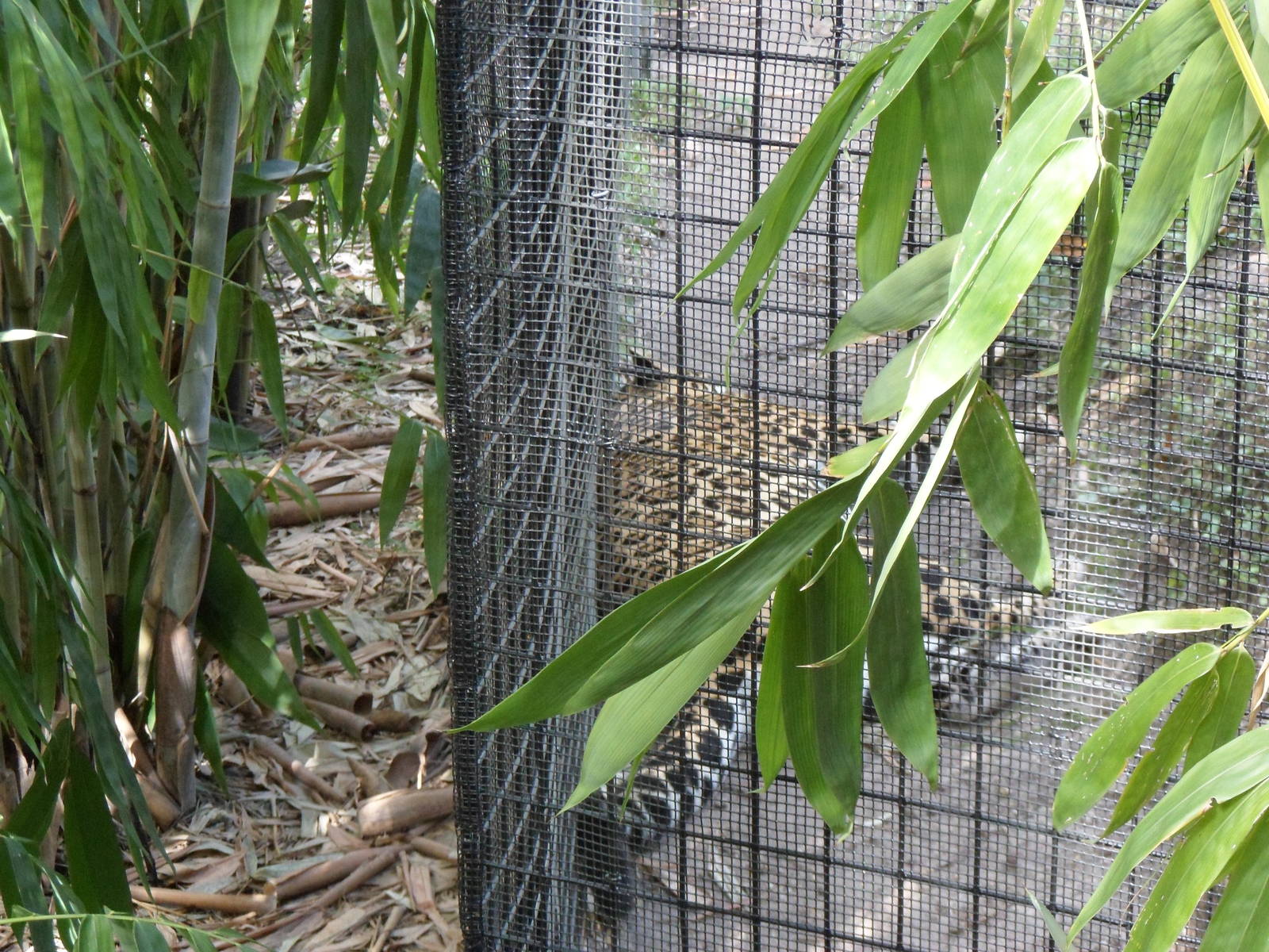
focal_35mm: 105
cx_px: 634
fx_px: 3849
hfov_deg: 18.7
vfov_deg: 14.1
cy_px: 476
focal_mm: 17.7
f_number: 5.3
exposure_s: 1/45
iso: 320
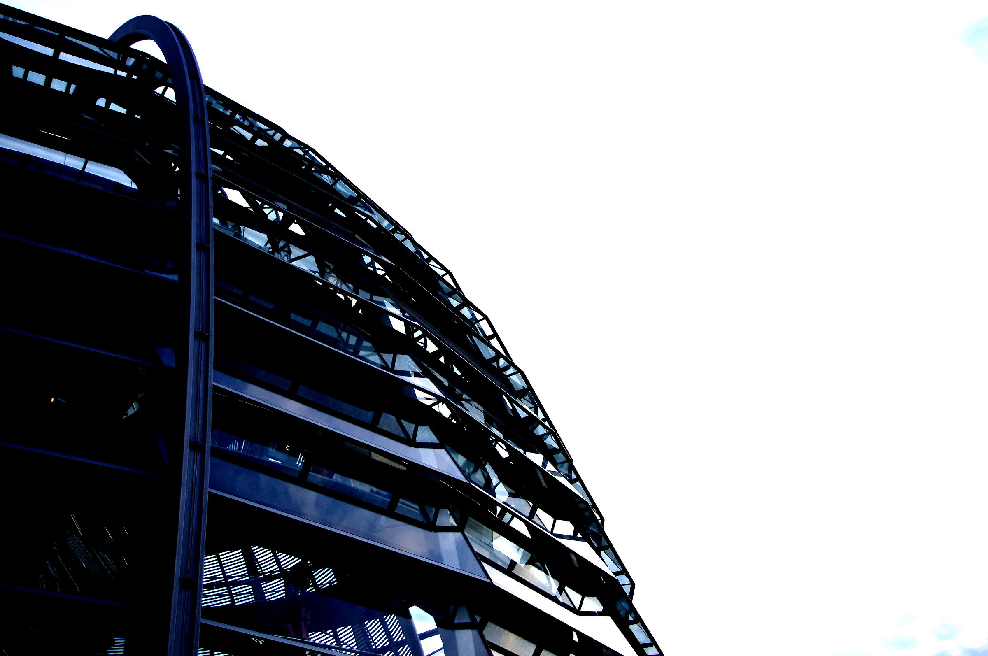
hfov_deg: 46.4
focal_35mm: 42
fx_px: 1151
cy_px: 328
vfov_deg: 31.8
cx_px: 494
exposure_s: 1/160
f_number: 4
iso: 200
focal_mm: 28.13
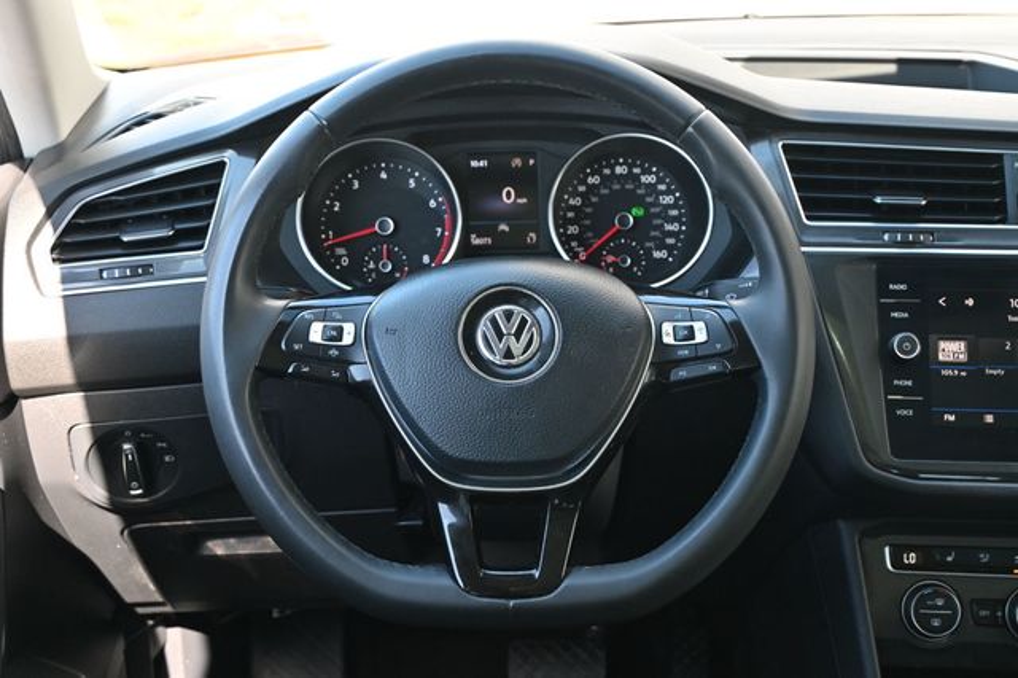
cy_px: 339
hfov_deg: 40.6
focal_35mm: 49
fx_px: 1378
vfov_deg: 27.6
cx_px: 509
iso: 640
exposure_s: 1/125
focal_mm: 32.5
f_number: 5
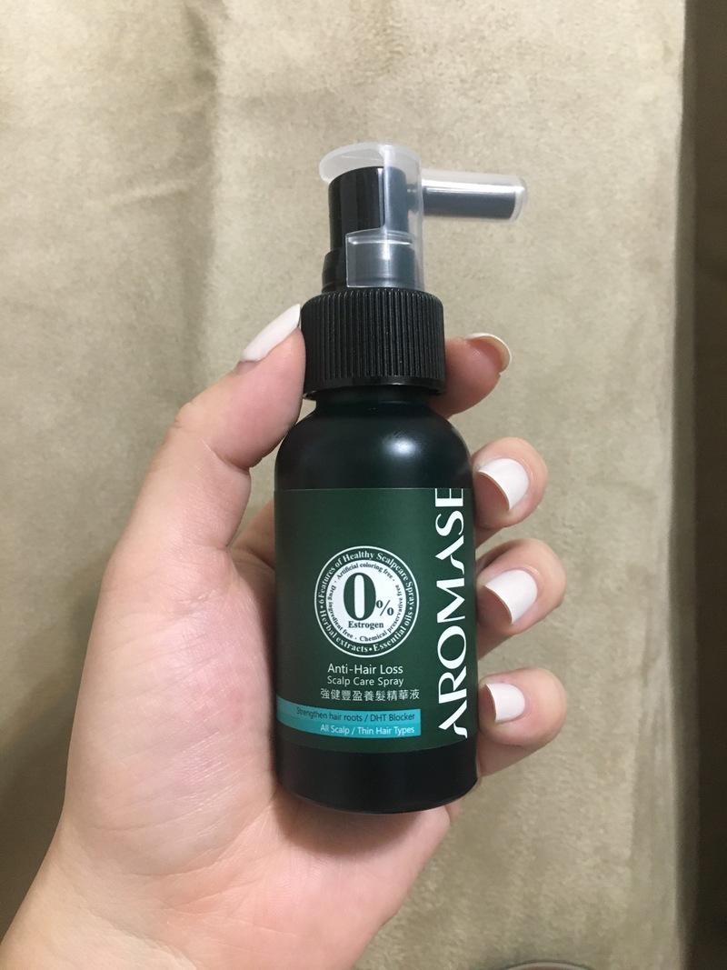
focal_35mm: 29
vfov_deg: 61.7
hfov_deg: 48.2
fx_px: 812
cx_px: 364
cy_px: 485
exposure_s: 1/17
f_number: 2.2
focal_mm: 4.15
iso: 200
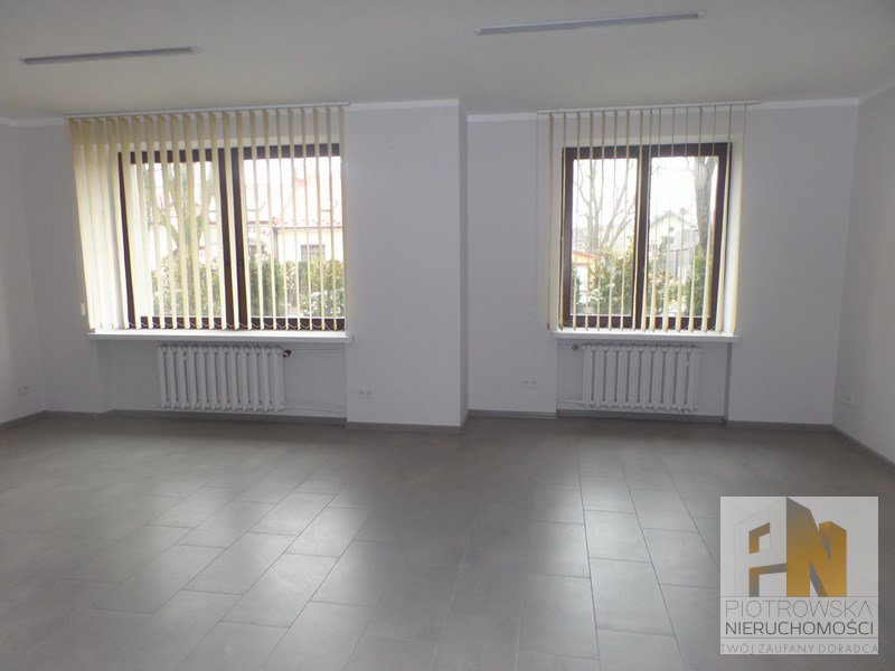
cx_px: 448
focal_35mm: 23
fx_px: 595
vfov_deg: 58.9
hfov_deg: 73.9
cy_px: 336
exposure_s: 1/30
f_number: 2.8
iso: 240
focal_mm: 4.1
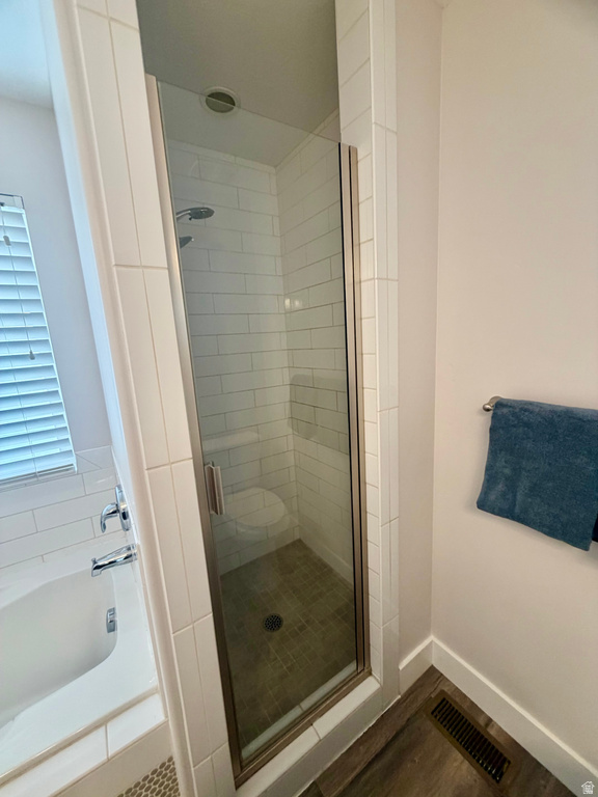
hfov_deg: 85.7
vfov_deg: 102.1
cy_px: 398
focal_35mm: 14
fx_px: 322
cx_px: 299
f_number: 2.2
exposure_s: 1/60
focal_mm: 2.22
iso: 200
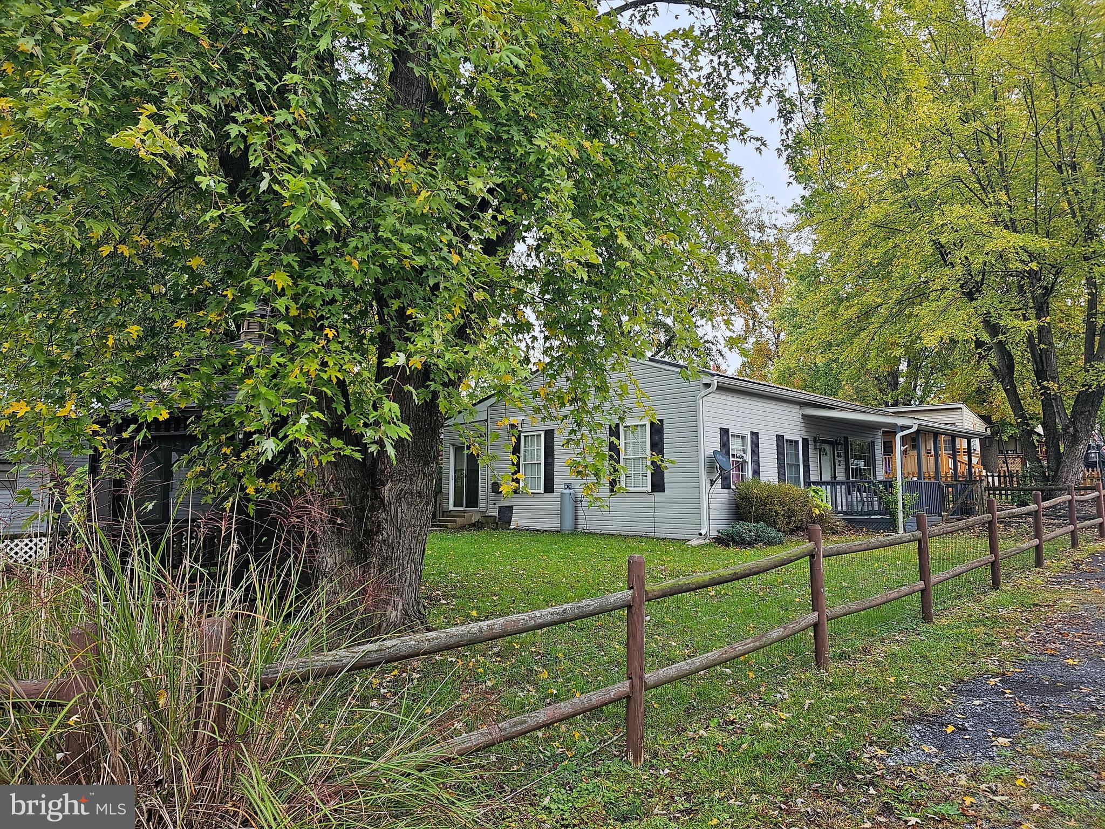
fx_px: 734
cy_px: 414
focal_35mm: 23
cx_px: 552
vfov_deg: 58.9
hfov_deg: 73.9
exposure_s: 1/180
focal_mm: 6.3
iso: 80
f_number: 1.7
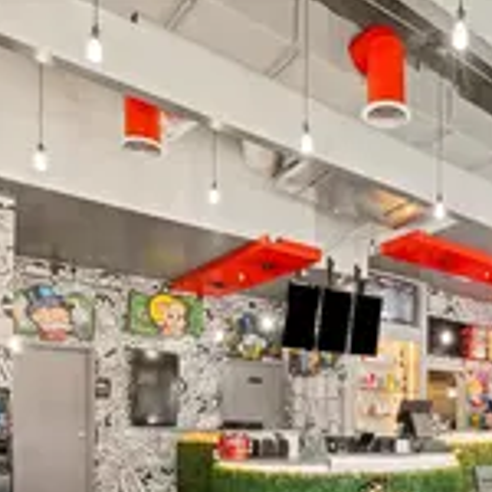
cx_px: 407
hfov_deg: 45.5
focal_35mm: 34
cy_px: 430
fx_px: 547
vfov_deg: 44.7
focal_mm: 10
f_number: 8
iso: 100
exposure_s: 4
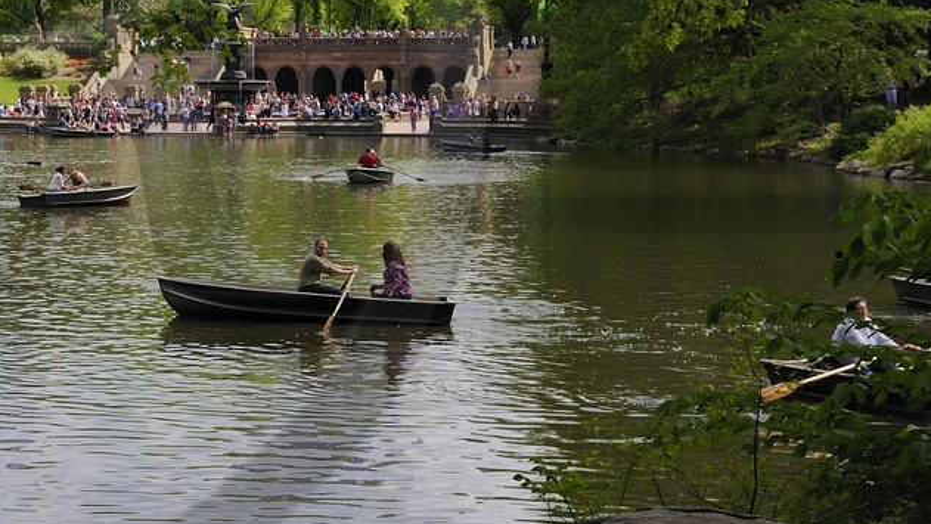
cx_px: -120
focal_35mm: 85
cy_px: 52
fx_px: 2098
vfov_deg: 14.1
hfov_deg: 23.3
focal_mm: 32
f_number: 10
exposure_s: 1/200
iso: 200
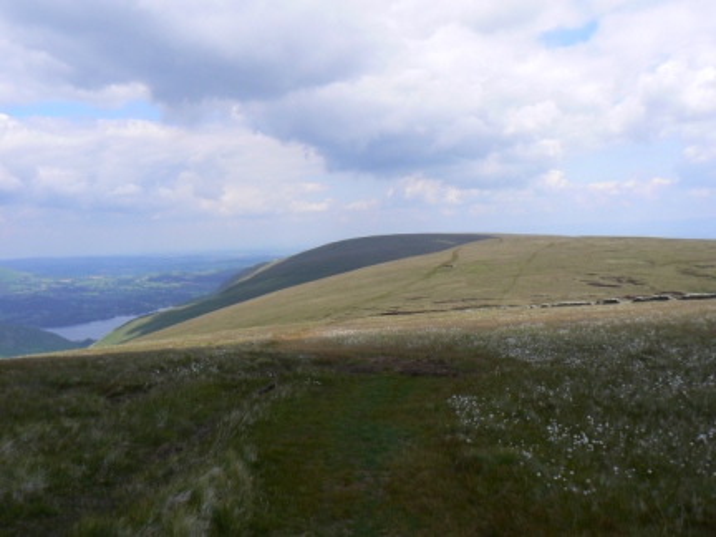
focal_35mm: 36
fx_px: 745
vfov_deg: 39.7
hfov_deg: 51.4
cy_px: 268
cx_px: 358
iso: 80
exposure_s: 1/400
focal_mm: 6
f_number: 6.3
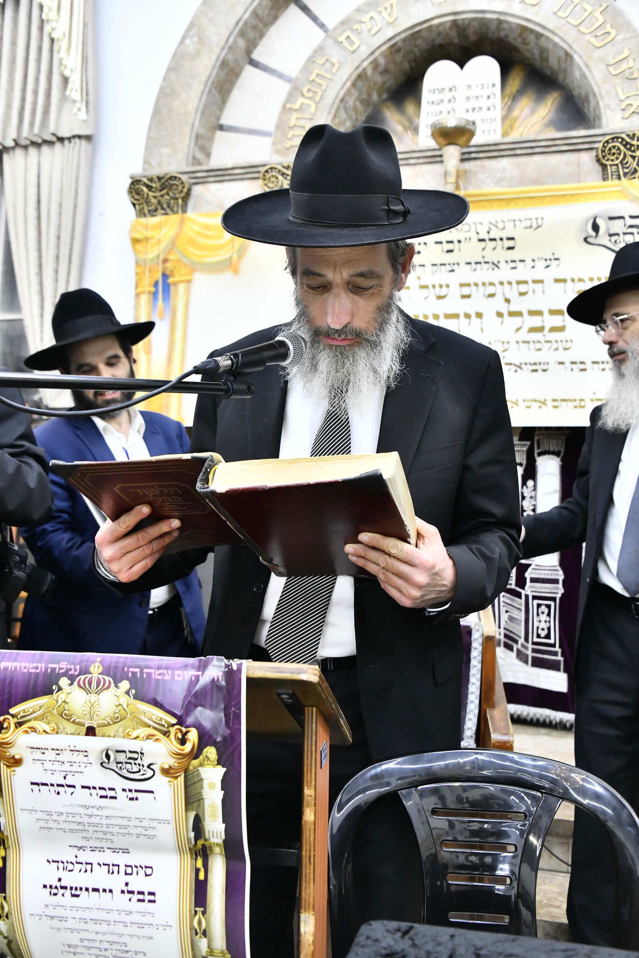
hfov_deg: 38.9
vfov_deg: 55.8
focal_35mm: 34
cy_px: 479
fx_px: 905
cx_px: 320
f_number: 5.6
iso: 2000
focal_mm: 34
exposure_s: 1/125
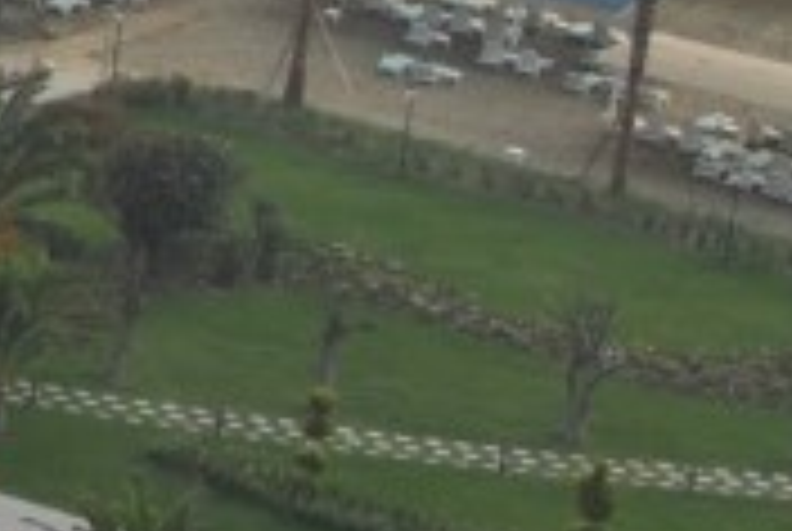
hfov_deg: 7.8
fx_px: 5179
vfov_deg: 5.7
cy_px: -518
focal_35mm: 235
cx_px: -1433
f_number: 6.3
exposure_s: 1/200
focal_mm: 24
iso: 100
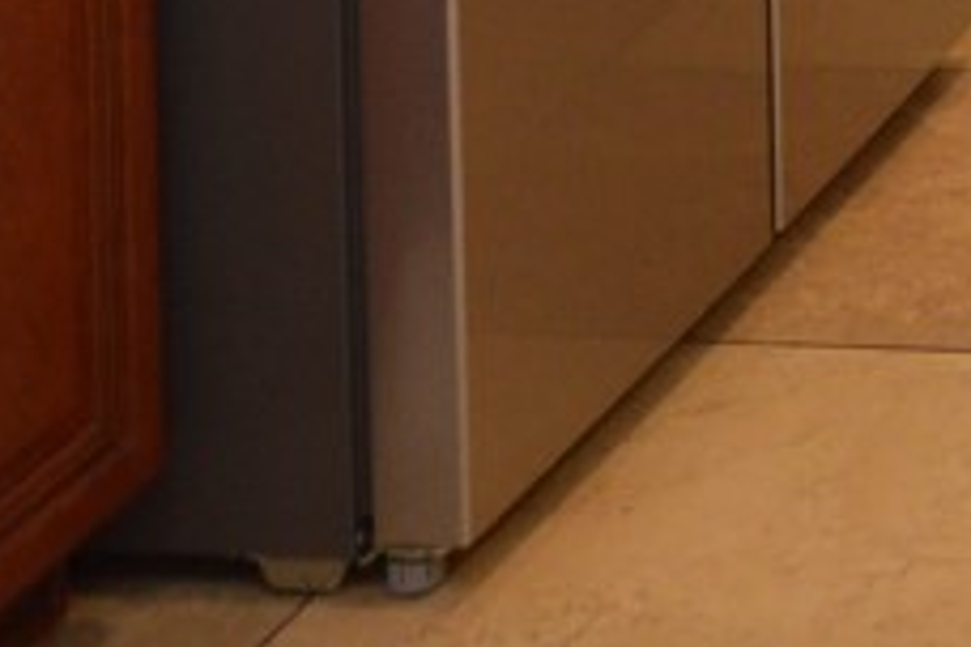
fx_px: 3452
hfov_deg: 12.8
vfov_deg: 8.7
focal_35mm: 128
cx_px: 2253
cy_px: -1341
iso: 450
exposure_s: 1/60
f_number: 3.5
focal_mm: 12
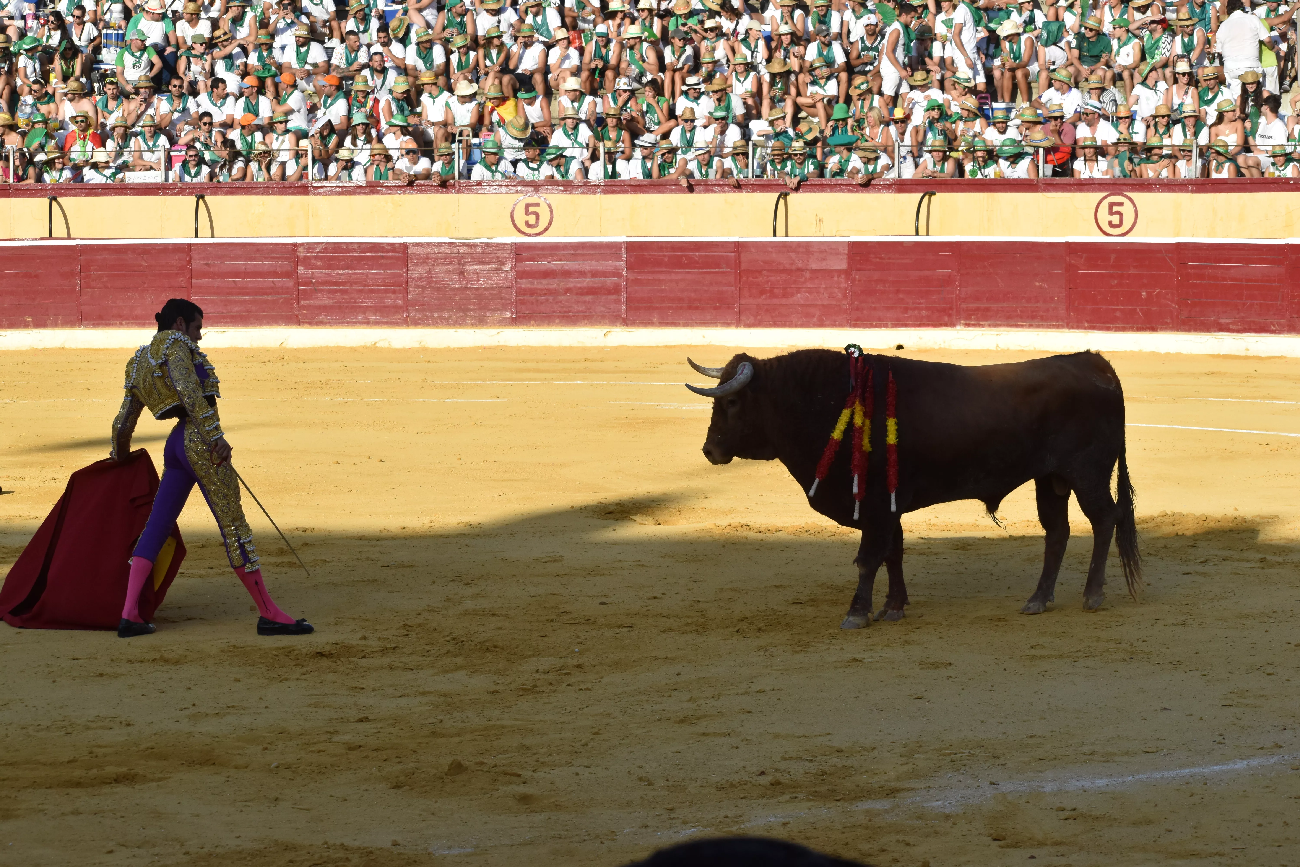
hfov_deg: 19.5
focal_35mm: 105
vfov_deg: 13.0
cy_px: 434
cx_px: 650
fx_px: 3791
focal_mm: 70
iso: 800
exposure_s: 1/1250
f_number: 9
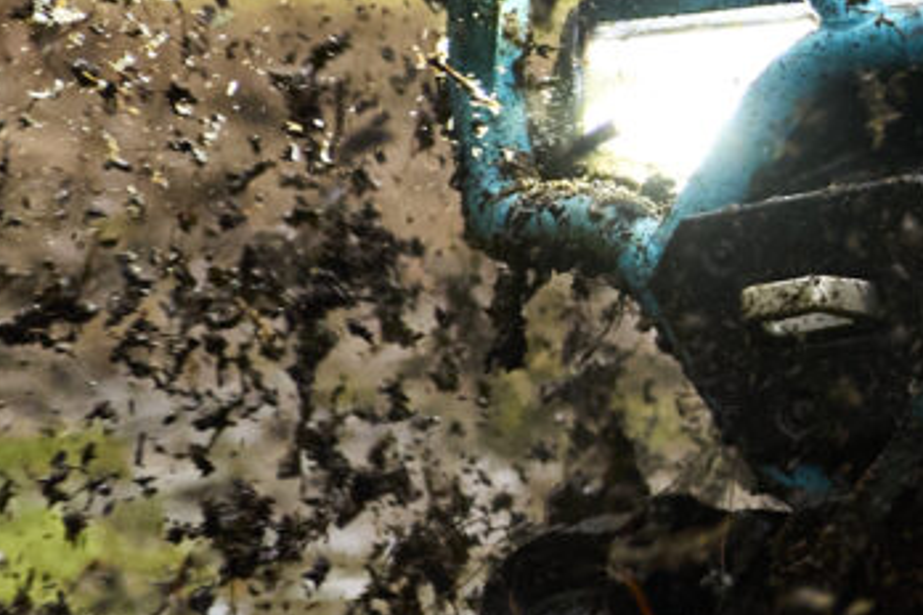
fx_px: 20766
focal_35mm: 810
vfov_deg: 1.7
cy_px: -99
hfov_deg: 2.5
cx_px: 2419
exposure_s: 1/500
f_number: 2.8
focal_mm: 110
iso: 2000
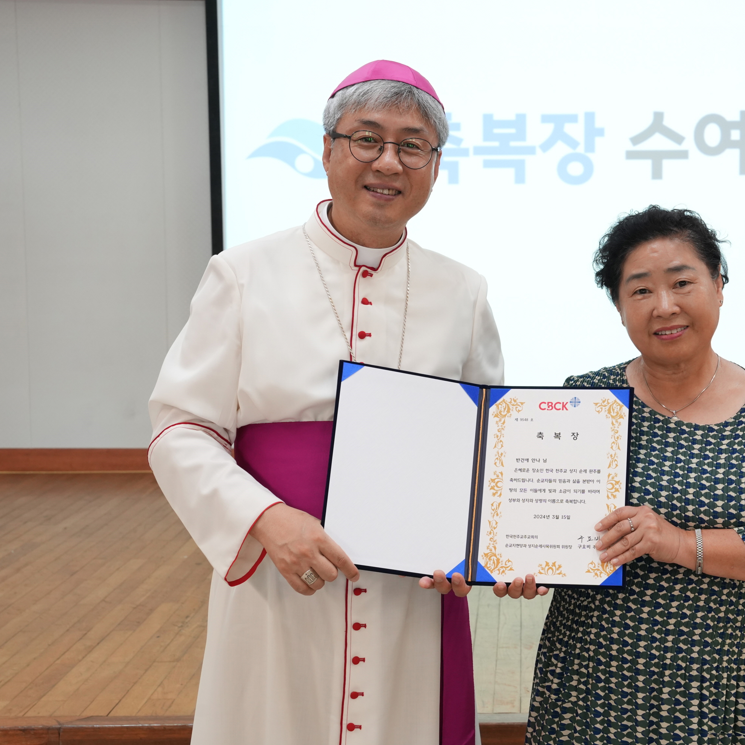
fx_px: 1510
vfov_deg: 27.7
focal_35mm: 62
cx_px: 518
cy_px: 371
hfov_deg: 27.5
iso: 1250
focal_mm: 48
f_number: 7.1
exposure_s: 1/50
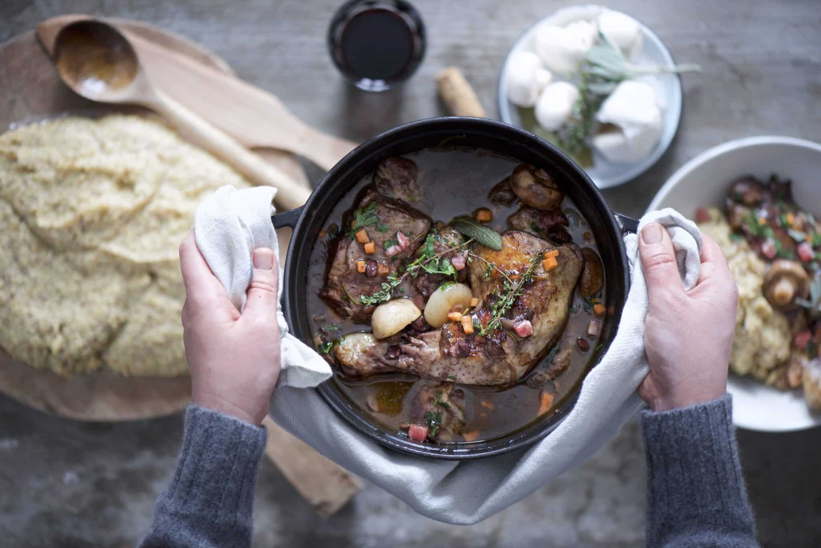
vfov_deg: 13.1
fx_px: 2395
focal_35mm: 105
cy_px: 274
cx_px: 410
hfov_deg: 19.4
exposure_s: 1/125
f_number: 3
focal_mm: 105
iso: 1250
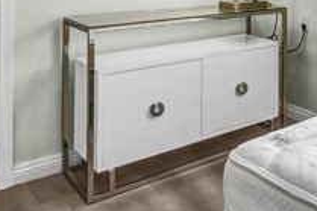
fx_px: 445
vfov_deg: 23.8
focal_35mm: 51
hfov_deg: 34.2
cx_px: 344
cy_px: -56
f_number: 8
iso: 100
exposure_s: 1/25
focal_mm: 11
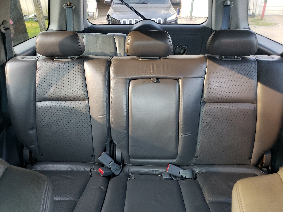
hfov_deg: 67.3
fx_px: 213
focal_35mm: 26
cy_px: 106
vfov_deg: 53.1
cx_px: 142
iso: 130
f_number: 1.5
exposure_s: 1/60.2
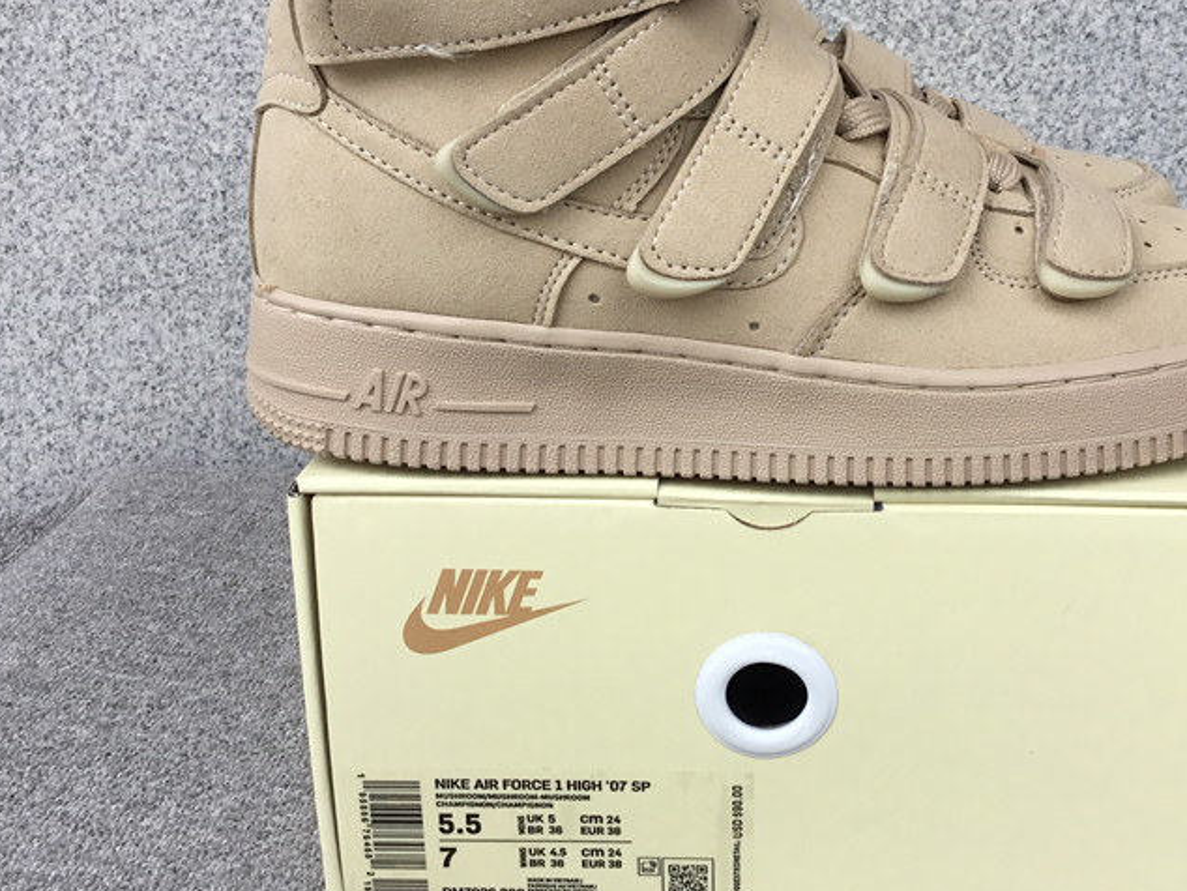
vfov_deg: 32.8
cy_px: 362
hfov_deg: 42.5
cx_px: 773
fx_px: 1509
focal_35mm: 44
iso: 25
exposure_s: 1/255
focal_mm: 3.3
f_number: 2.4
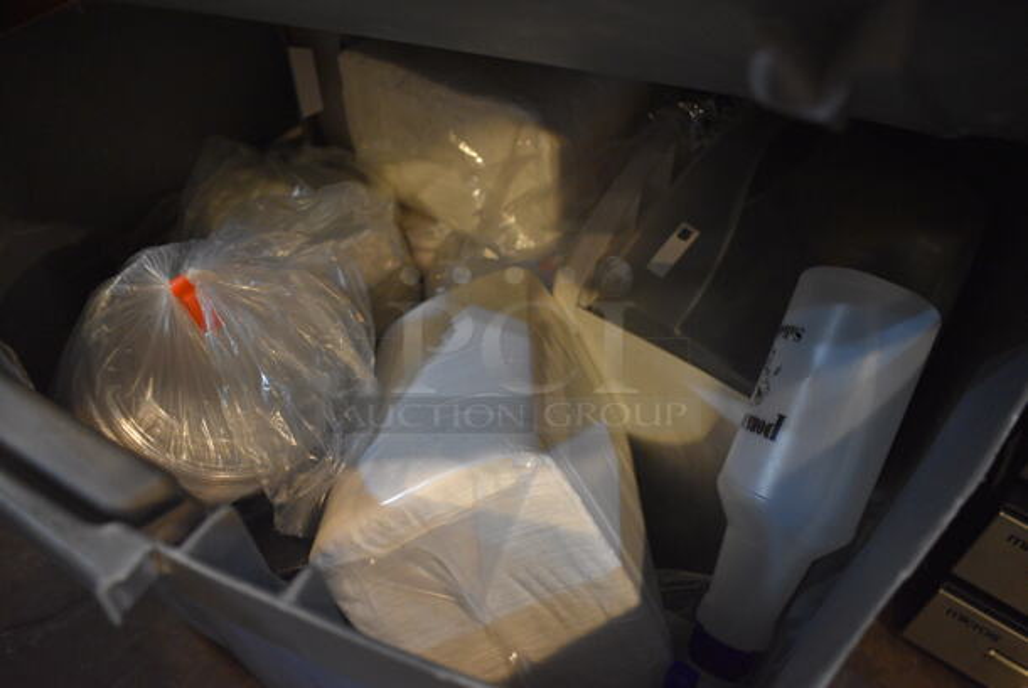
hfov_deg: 67.3
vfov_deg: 48.0
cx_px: 514
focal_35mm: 27
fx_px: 772
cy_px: 344
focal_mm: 18
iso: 2200
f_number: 3.5
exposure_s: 1/30
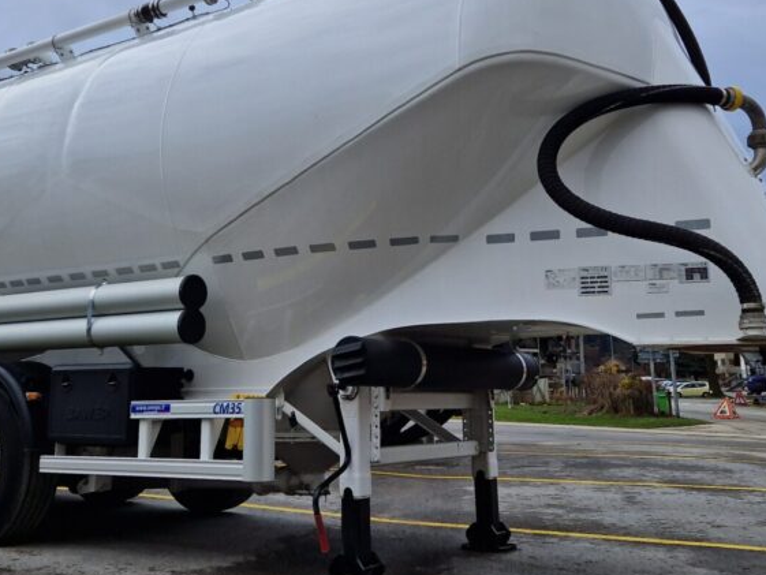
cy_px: 157
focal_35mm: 42
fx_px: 930
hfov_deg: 44.7
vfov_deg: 33.8
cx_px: 335
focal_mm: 5.4
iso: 50
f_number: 1.8
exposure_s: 1/594
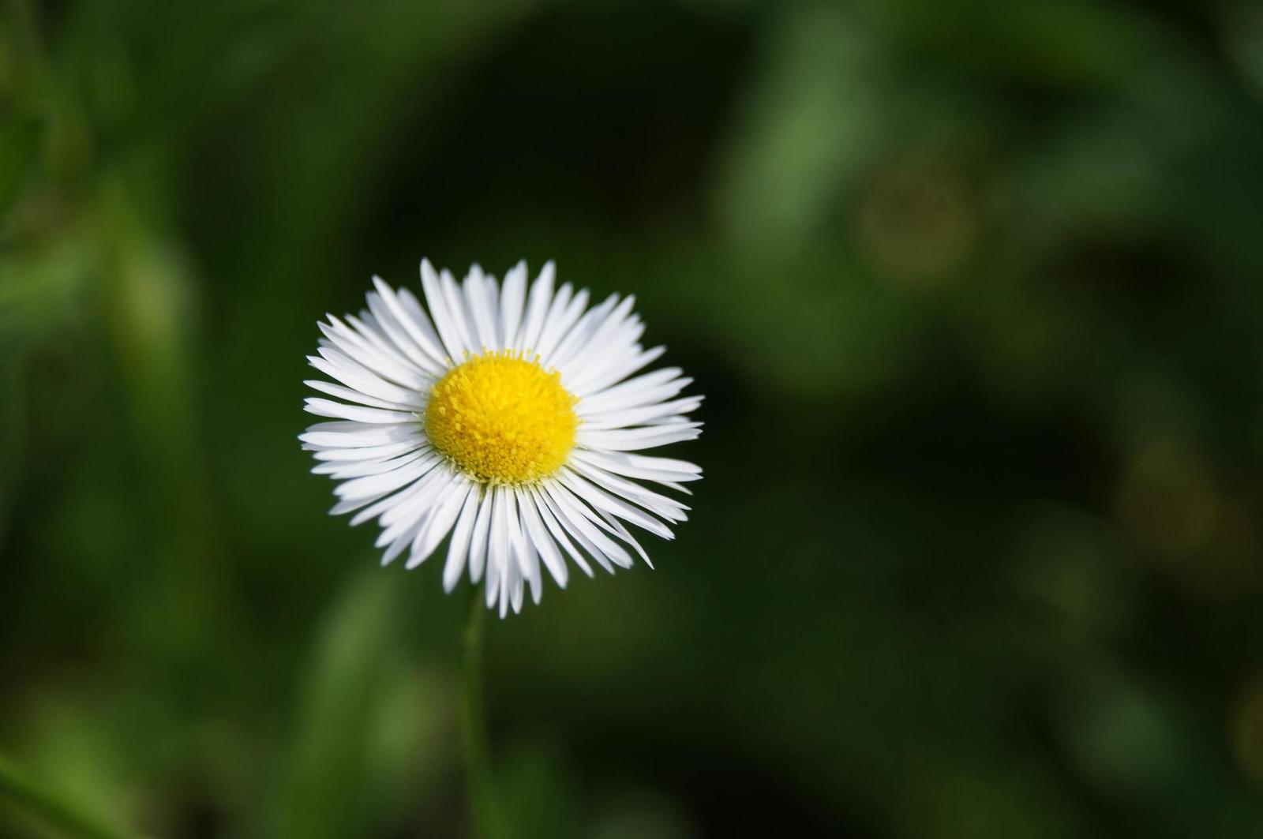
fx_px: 2891
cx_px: 632
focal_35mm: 82
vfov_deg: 16.5
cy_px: 420
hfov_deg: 24.6
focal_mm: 55
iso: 100
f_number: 5.6
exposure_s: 1/320
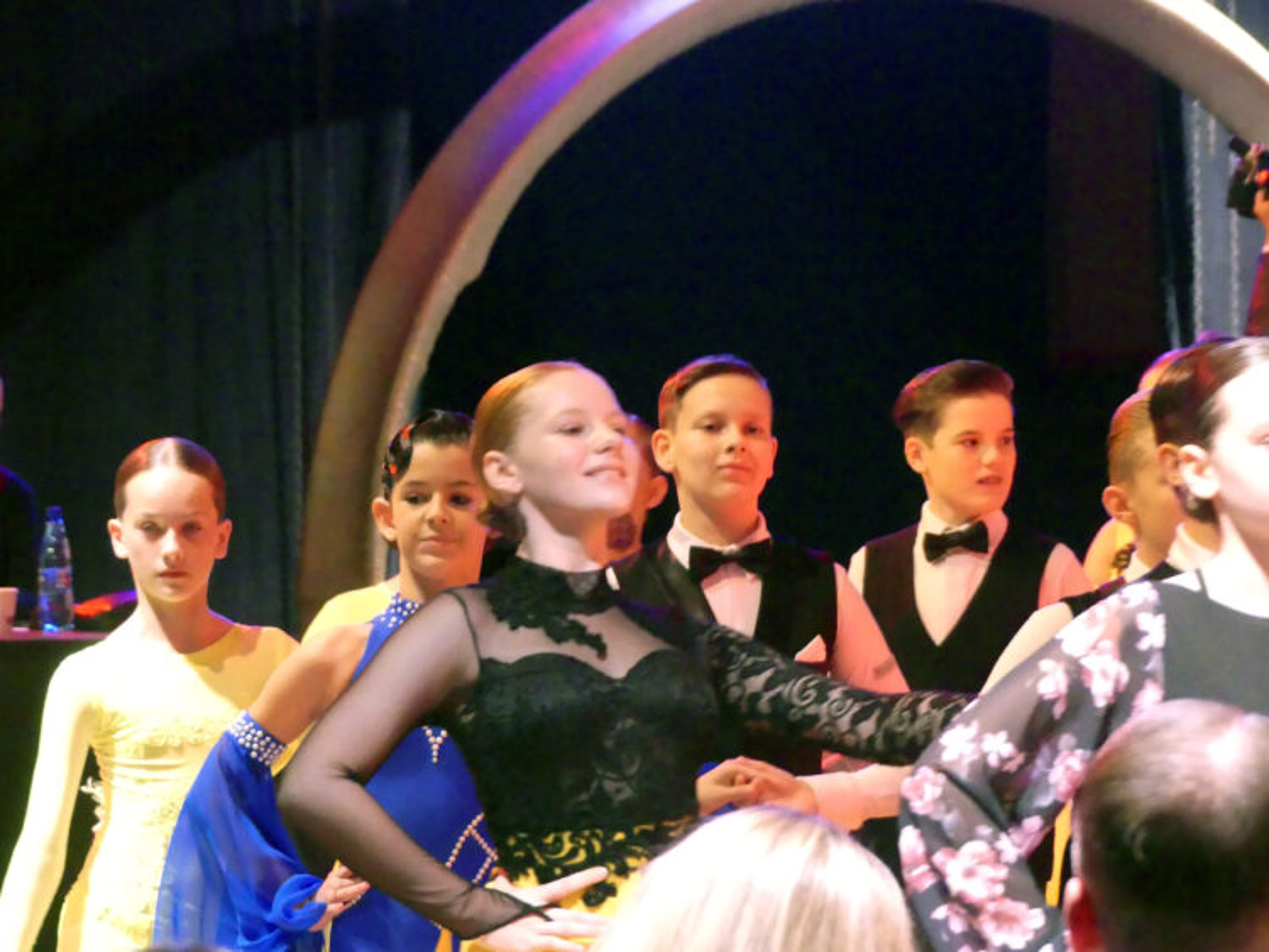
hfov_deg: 10.0
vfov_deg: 7.5
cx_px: 634
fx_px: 7261
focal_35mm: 198
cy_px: 476
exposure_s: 1/80
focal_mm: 35.6
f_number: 2.8
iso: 2500
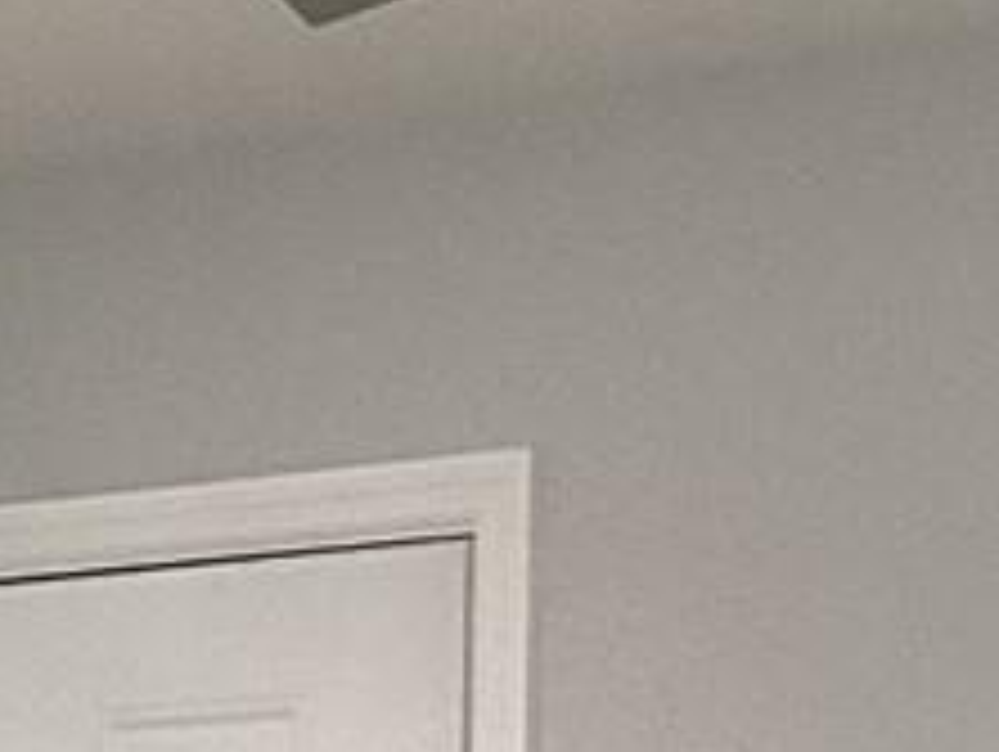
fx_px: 6443
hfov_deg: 8.1
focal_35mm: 223
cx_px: -1552
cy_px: 1594
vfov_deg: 6.4
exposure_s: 1/60
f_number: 2.4
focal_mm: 3.3
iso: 100
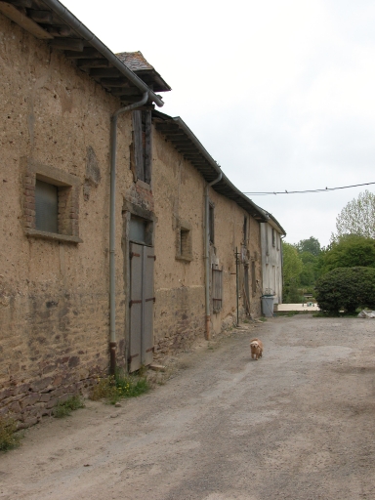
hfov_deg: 34.3
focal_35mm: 42
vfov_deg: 44.8
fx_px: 607
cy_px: 250
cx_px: 188
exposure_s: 1/216
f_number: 5.2
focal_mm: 10.7
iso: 100
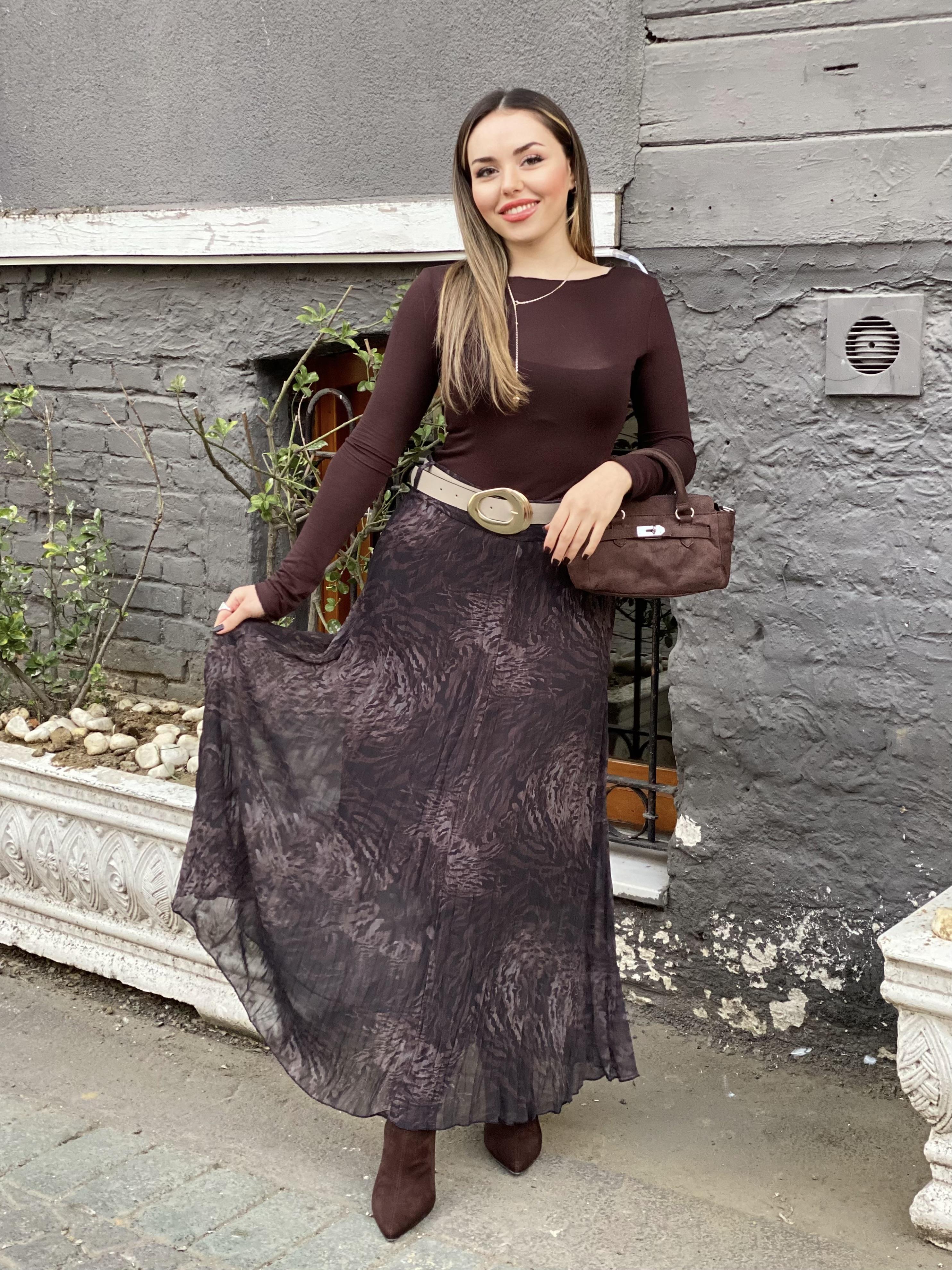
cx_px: 476
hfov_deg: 28.0
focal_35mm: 52
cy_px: 635
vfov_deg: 36.8
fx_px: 1907
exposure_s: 1/122
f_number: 2
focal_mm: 6
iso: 160
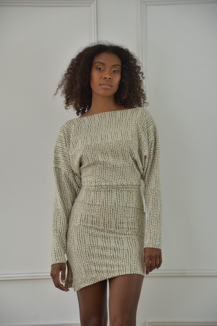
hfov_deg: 10.2
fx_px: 1220
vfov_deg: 15.2
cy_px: 163
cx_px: 108
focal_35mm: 135
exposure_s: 1/400
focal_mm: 90
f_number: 5.3
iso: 400
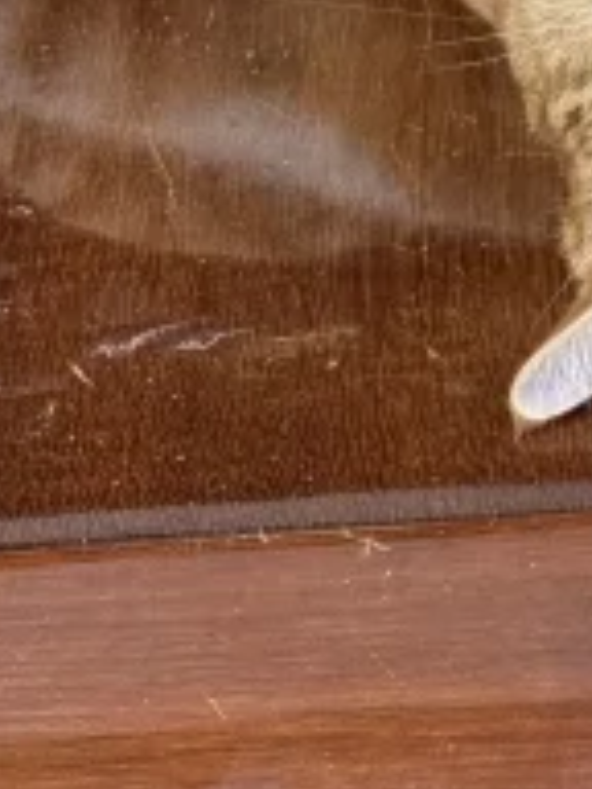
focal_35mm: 180
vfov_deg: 10.6
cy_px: -415
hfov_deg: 8.2
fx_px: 4104
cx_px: 551
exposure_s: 1/40
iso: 320
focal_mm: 6.76
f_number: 1.78
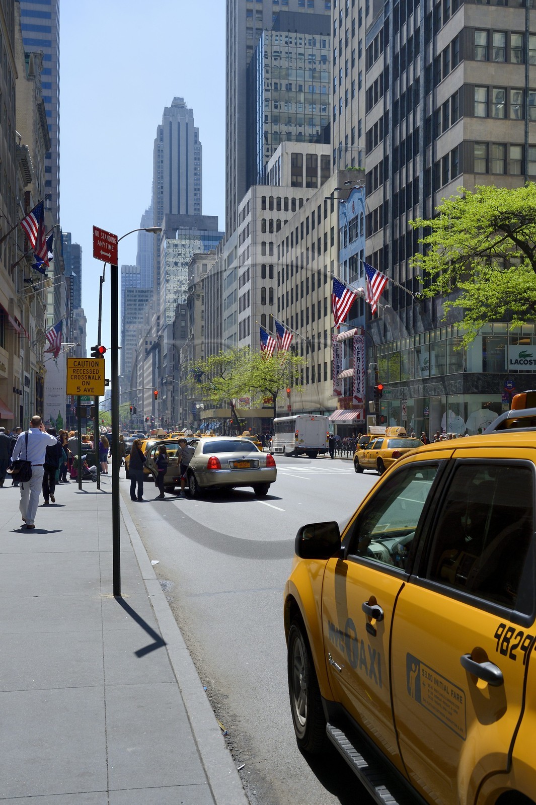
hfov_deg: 35.0
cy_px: 402
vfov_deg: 50.7
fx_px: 850
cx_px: 268
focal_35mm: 38
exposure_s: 1/640
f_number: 11
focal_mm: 38
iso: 400
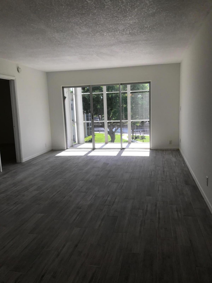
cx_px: 106
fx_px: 229
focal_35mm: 28
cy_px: 142
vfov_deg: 63.4
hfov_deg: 49.7
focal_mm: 3.99
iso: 20
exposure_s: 1/465
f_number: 1.8
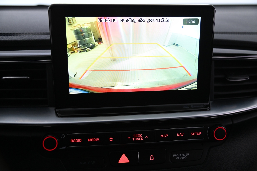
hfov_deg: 48.5
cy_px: 86
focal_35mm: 40
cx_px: 128
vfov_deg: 33.3
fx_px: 285
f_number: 4
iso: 2000
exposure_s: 1/60
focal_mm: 40
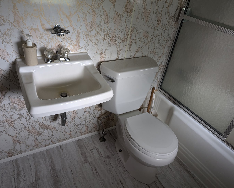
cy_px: 95
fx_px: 180
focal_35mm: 26
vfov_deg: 54.9
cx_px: 106
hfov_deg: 65.9
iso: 72
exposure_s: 1/38.2
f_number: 1.85
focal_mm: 6.81
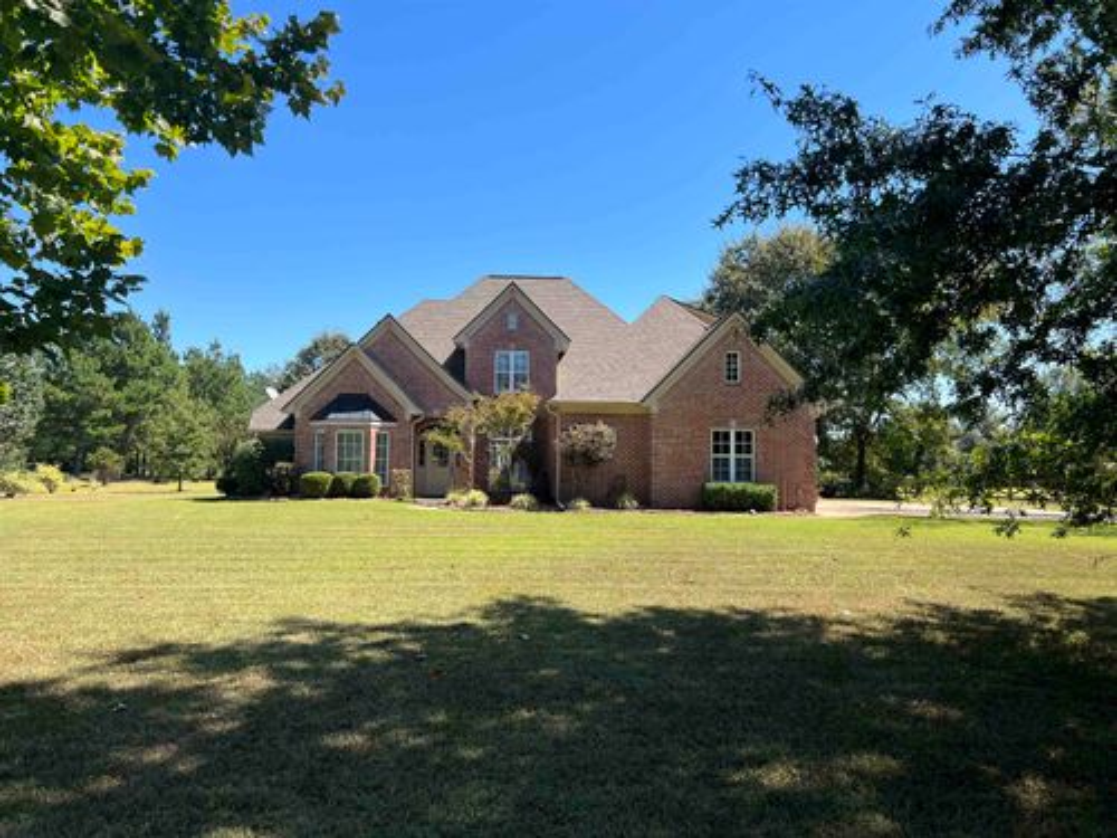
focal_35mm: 26
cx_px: 558
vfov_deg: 53.1
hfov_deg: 67.3
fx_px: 839
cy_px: 419
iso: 50
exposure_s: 1/2353
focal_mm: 5.7
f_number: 1.5
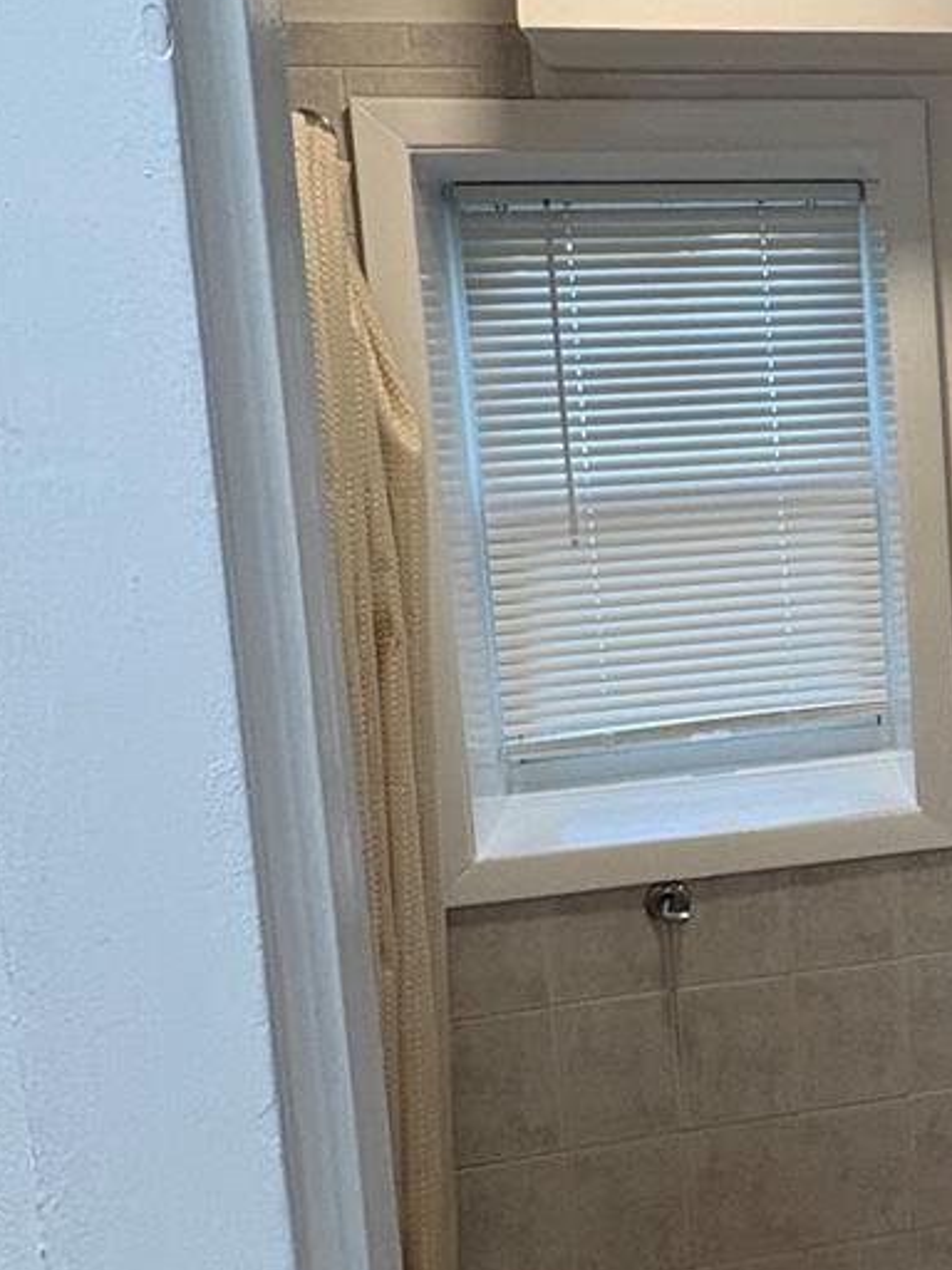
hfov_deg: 29.6
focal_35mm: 42
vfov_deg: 44.6
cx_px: 1135
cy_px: 516
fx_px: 1540
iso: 125
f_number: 2.2
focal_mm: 2.22
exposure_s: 1/120
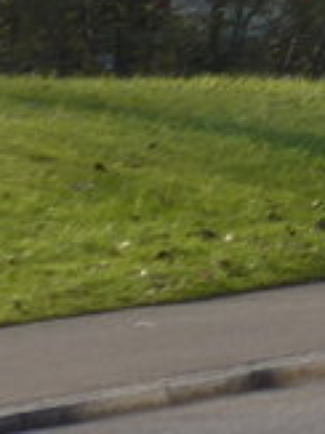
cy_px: -391
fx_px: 7383
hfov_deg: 2.5
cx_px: 1185
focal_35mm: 589
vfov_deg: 3.3
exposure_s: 1/400
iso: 80
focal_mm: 16
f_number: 4.4
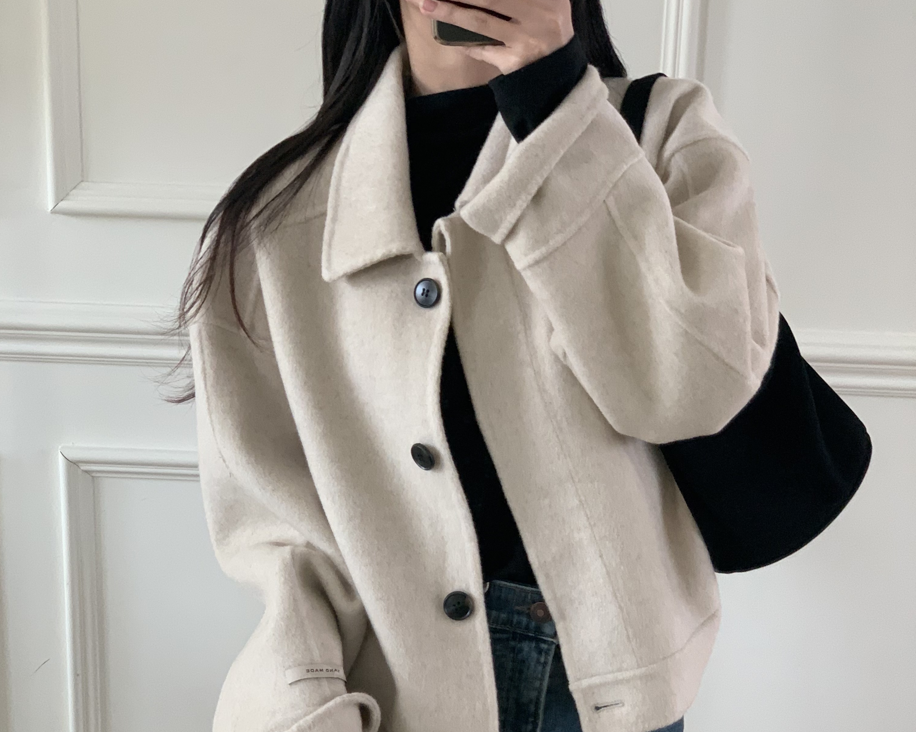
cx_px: 457
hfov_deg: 27.9
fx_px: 1843
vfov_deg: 22.4
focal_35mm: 68
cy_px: 493
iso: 125
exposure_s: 1/122
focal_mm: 6
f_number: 2.4
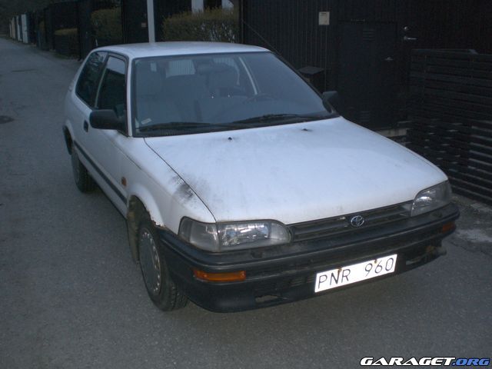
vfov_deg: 37.7
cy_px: 184
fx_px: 540
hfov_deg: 49.0
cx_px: 246
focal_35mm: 38
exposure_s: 1/60
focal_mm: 6.3
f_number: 3.1
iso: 200
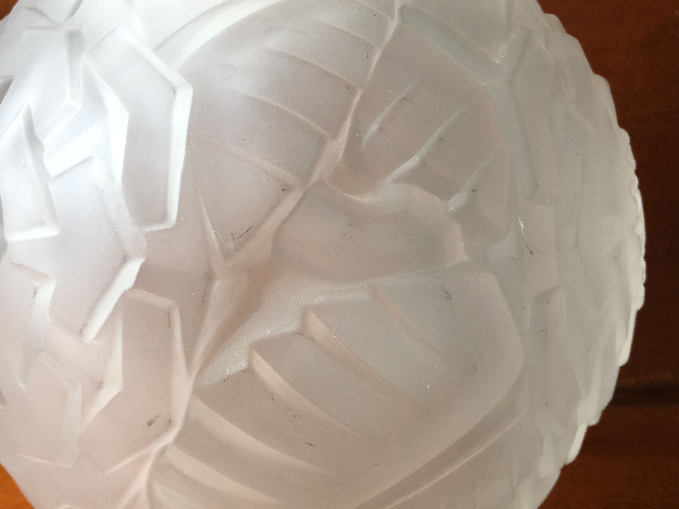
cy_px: 263
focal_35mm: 43
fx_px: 843
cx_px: 283
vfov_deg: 33.6
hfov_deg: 43.7
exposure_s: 1/100
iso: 25
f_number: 2.2
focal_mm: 4.15
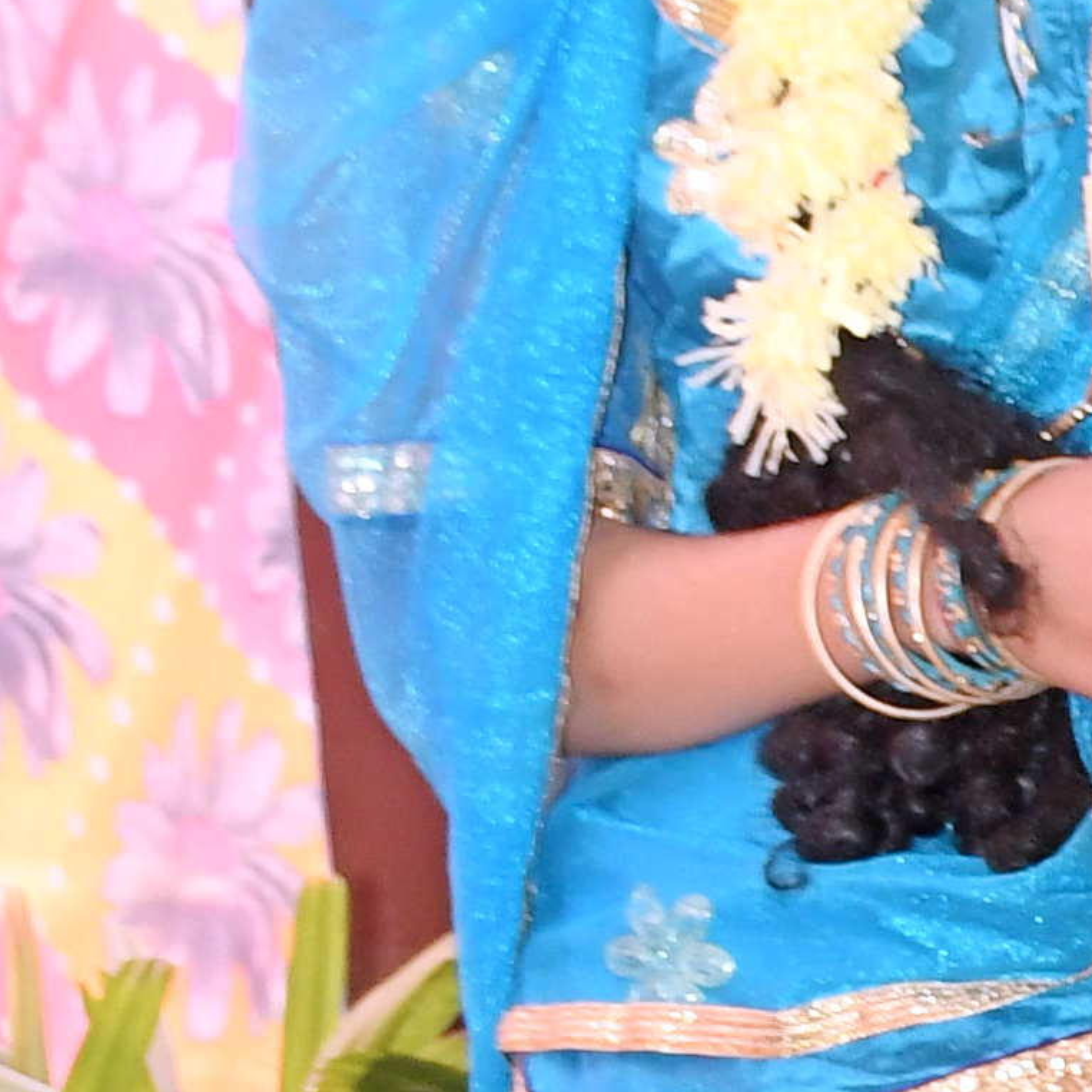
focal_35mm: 279
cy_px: 1277
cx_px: 2632
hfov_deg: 6.0
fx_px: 9958
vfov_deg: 6.2
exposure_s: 1/125
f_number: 6.3
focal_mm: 30
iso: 640
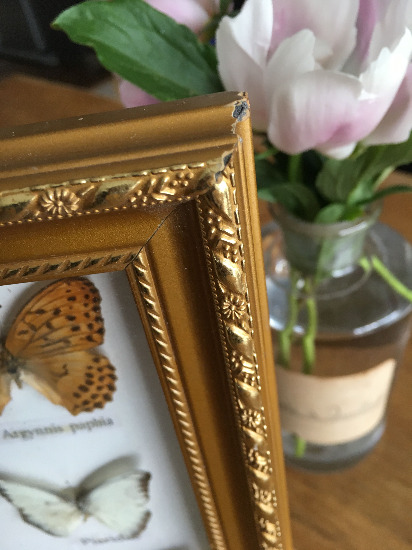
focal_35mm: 29
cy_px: 275
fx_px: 460
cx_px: 206
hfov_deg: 48.2
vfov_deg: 61.7
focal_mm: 4.15
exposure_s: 1/33
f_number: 2.2
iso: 80
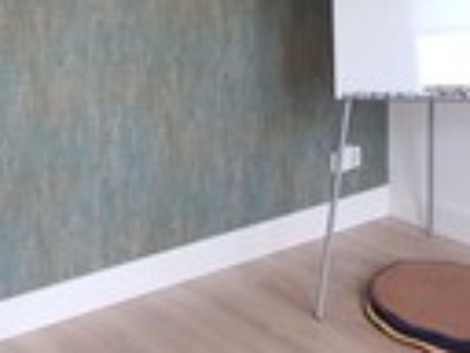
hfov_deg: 26.4
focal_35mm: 71
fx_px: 964
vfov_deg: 19.6
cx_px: 40
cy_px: -61
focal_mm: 4.2
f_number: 1.7
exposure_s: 1/50
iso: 200
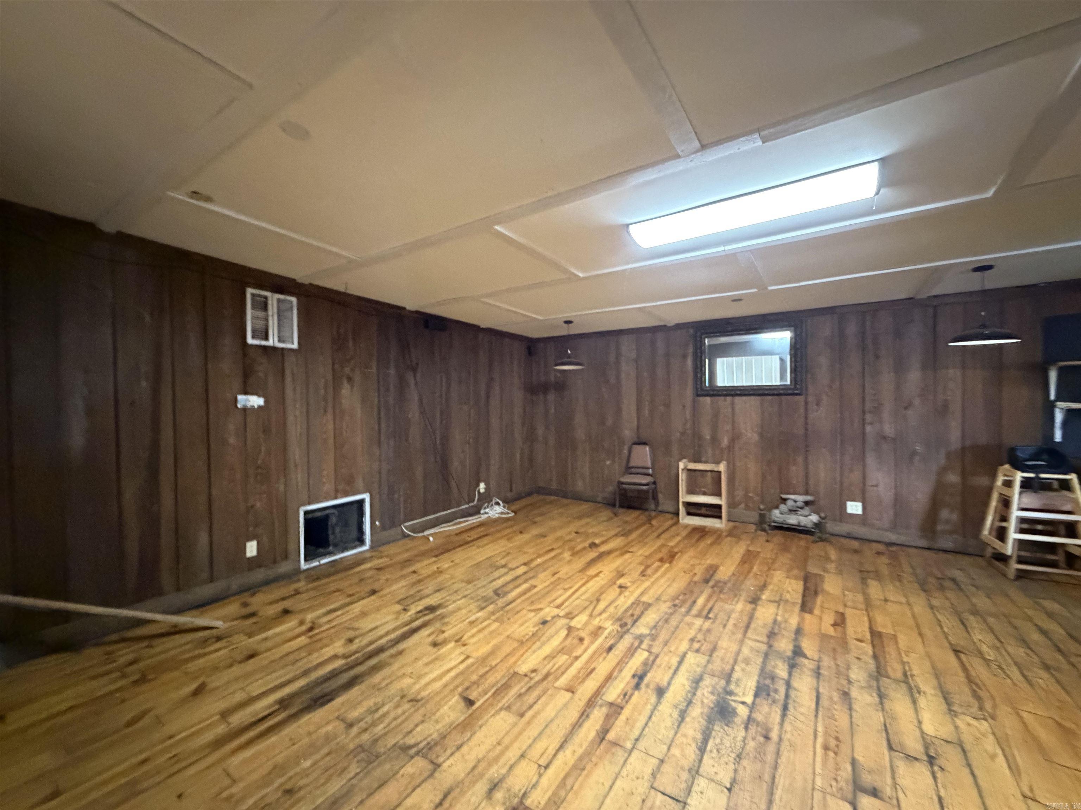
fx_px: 437
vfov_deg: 85.7
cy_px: 405
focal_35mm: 14
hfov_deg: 102.1
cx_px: 540
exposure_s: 1/40
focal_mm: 2.22
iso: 1000
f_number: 2.2
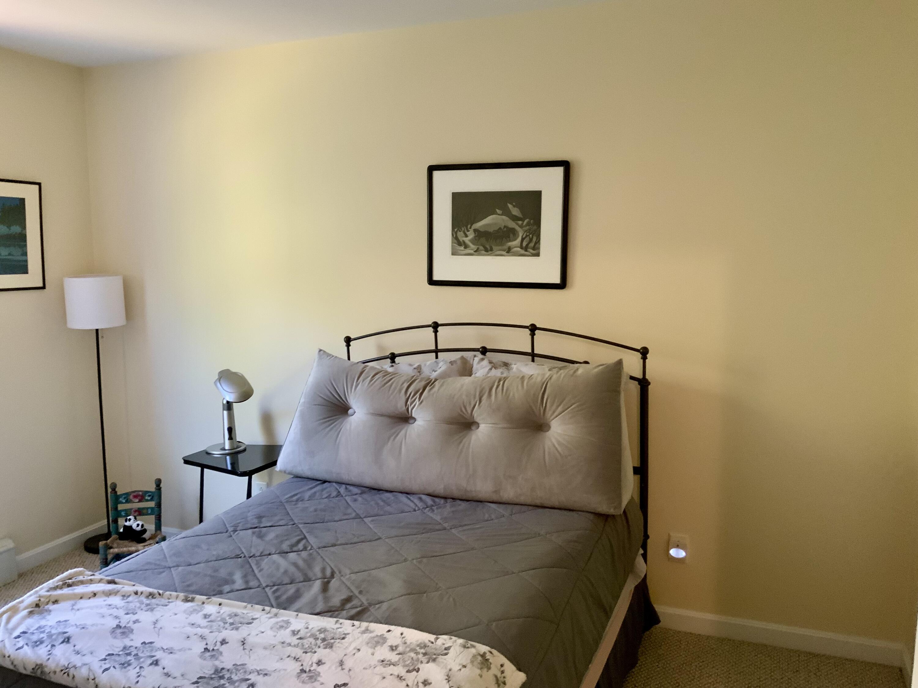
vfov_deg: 48.2
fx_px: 769
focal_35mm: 29
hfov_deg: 61.7
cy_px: 344
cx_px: 459
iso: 200
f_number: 1.8
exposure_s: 1/40
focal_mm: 3
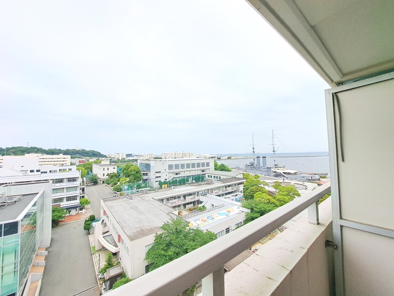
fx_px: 148
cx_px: 197
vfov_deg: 89.9
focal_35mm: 13
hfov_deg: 106.2
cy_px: 148
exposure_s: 1/1866
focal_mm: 1.74
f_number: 2.2
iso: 50
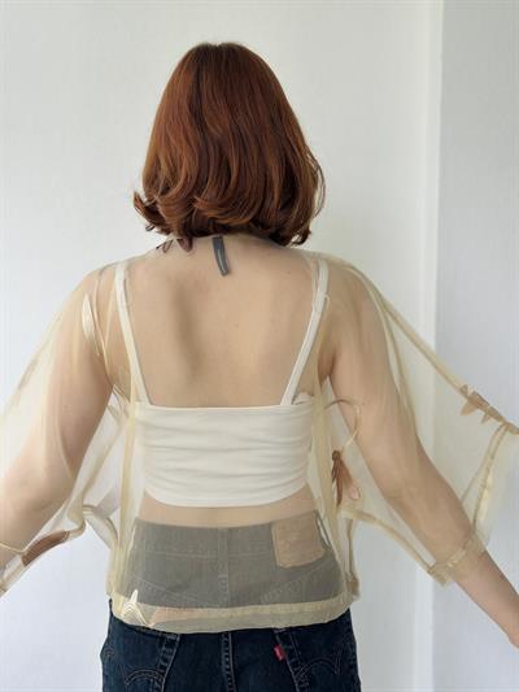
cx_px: 260
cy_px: 346
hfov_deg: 30.3
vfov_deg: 39.6
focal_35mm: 48
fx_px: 959
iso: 80
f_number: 1.78
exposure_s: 1/333
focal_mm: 6.86
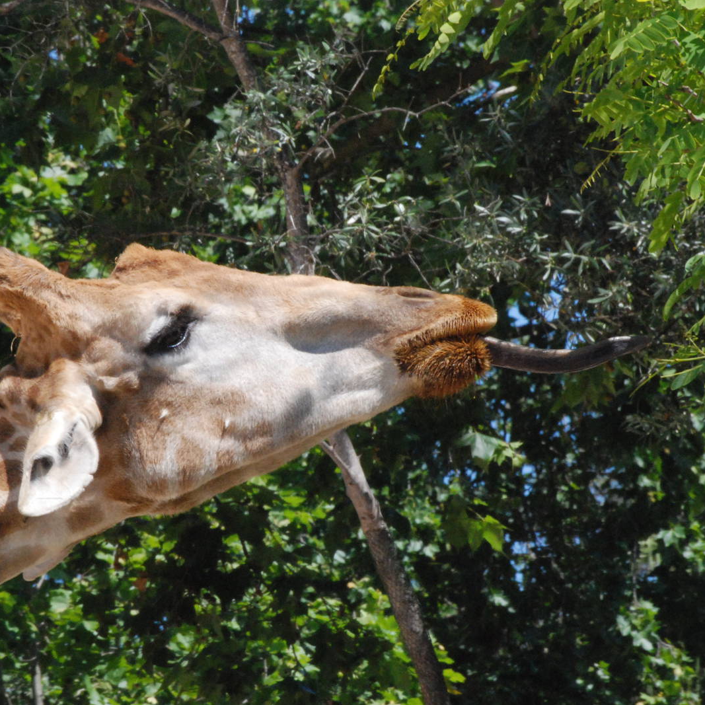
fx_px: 13226
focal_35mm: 574
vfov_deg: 3.1
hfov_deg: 3.1
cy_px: 353
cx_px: 242
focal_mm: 300
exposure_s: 1/160
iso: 1600
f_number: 32
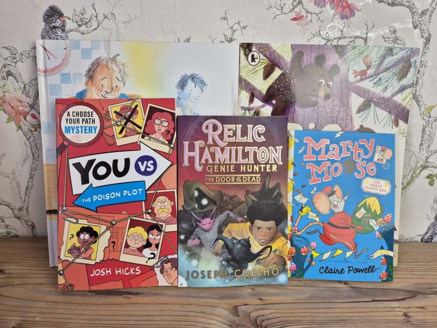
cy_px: 164
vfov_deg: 58.9
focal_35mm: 23
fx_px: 290
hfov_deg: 73.9
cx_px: 218
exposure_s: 1/100
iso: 50
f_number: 1.8
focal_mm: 5.4
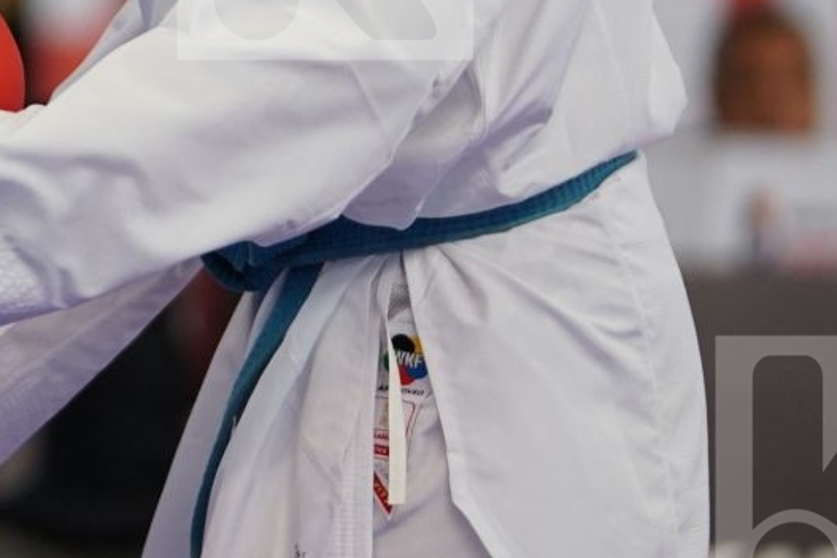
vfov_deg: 2.5
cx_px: -213
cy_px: -84
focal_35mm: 543
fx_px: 12620
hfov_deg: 3.8
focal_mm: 159
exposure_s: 1/1000
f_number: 2.8
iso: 1600
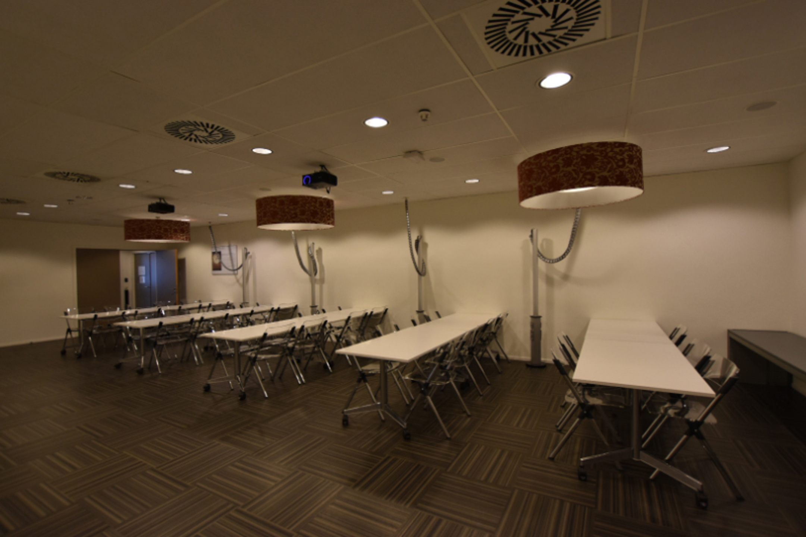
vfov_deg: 72.0
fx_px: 369
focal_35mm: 16
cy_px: 268
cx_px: 403
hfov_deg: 95.0
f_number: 4
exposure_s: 1/60
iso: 400
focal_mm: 11
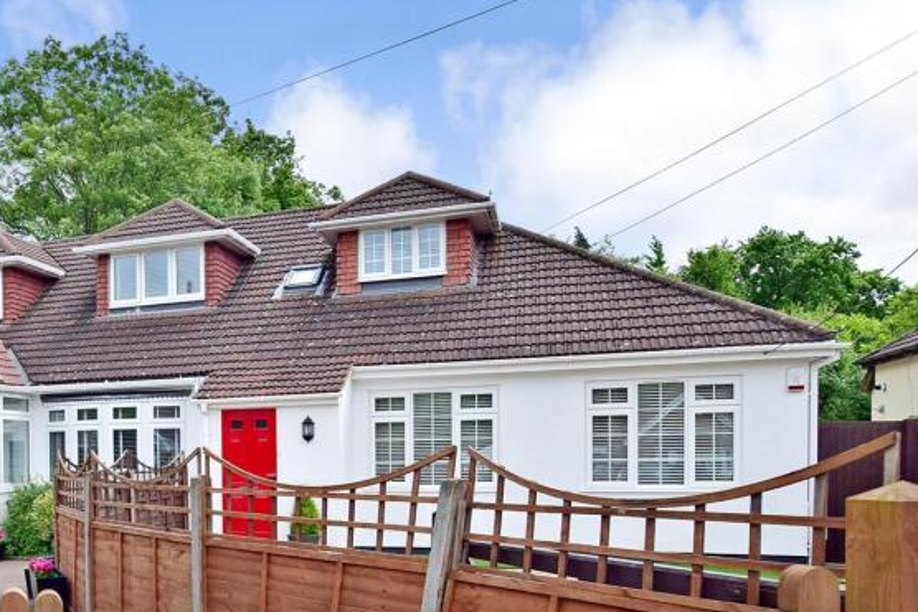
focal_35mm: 36
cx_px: 74
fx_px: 916
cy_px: 481
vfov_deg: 35.9
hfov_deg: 47.3
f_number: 10
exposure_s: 1/400
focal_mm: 13
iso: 200
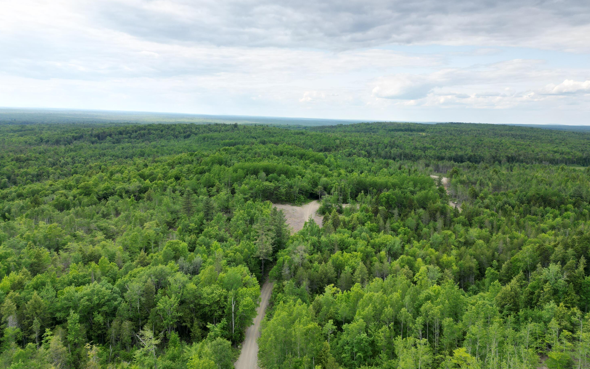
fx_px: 418
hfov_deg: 70.4
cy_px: 180
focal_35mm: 26
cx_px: 300
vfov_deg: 47.6
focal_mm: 6.72
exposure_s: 1/2000
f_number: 1.7
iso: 100
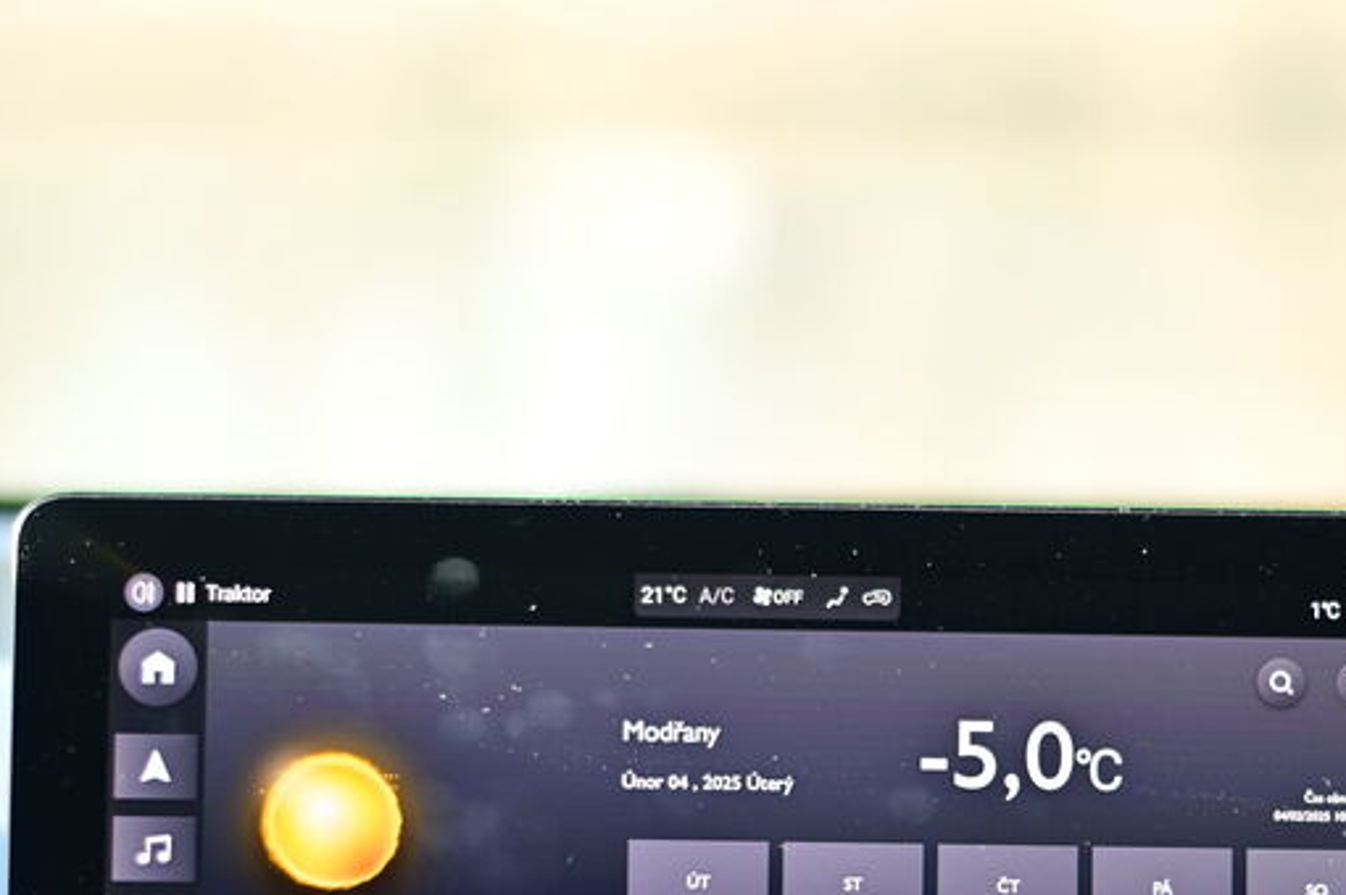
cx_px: 774
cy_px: 837
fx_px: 5268
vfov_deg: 9.7
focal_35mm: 141
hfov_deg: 14.6
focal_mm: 50
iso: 100
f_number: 1.8
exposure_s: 1/160
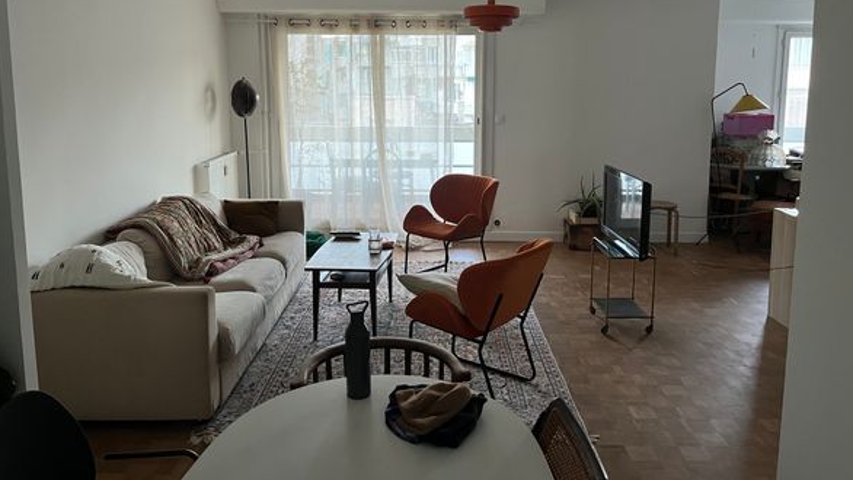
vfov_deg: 39.7
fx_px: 656
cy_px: 157
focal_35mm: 29
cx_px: 431
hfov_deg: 66.0
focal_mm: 5.1
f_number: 1.6
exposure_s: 1/60
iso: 400
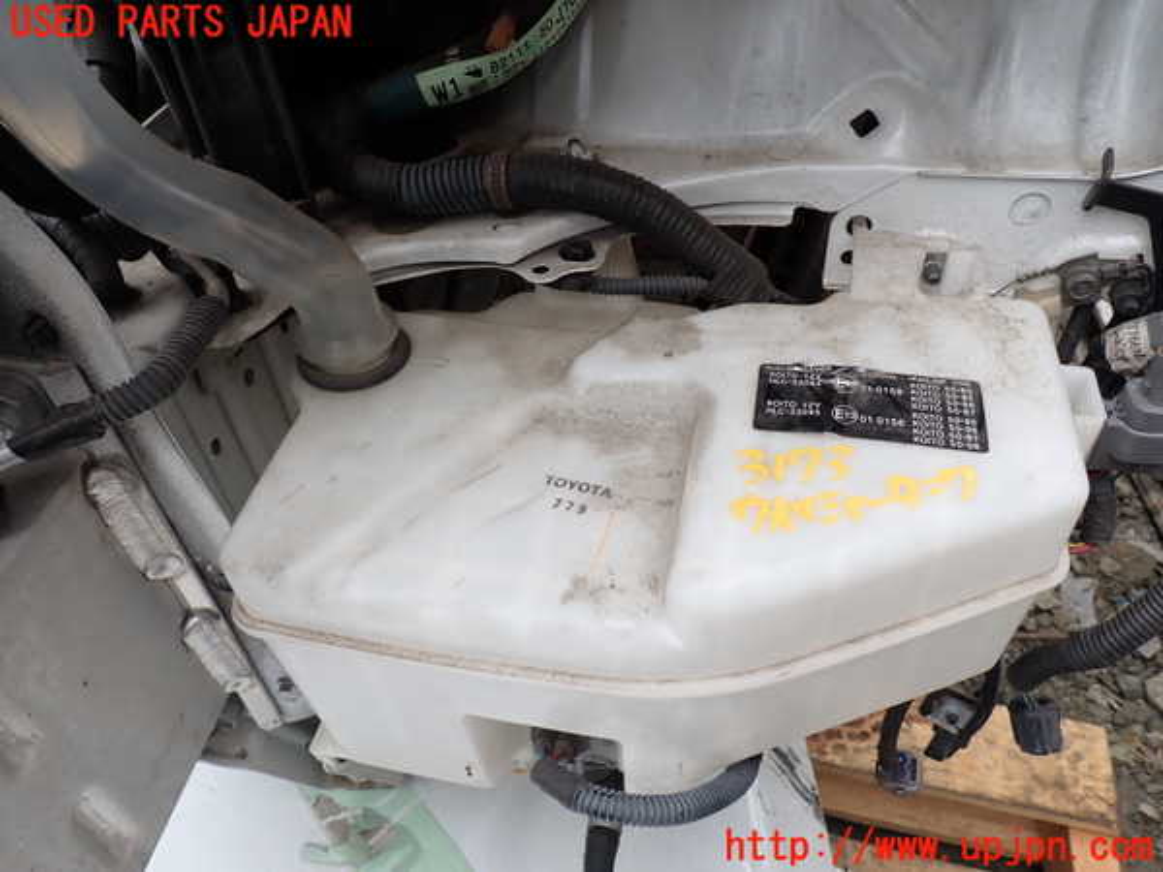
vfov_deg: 54.9
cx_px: 582
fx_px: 840
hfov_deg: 69.4
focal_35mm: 25
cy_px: 436
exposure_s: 1/250
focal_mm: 4.5
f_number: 2.8
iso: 100
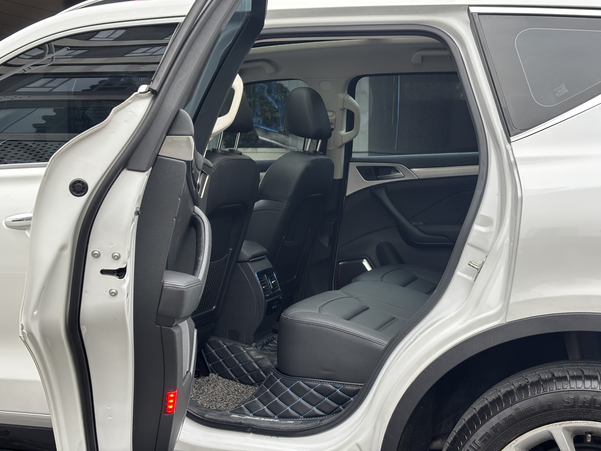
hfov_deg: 36.8
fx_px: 903
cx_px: 300
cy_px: 226
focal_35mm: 52
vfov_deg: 28.0
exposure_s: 1/121
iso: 40
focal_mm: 5.96
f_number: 1.6
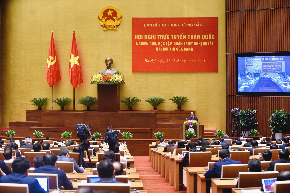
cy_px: 96
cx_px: 145
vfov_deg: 19.4
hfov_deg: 28.9
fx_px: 564
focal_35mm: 70
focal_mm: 70
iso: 1600
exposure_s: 1/125
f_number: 3.2
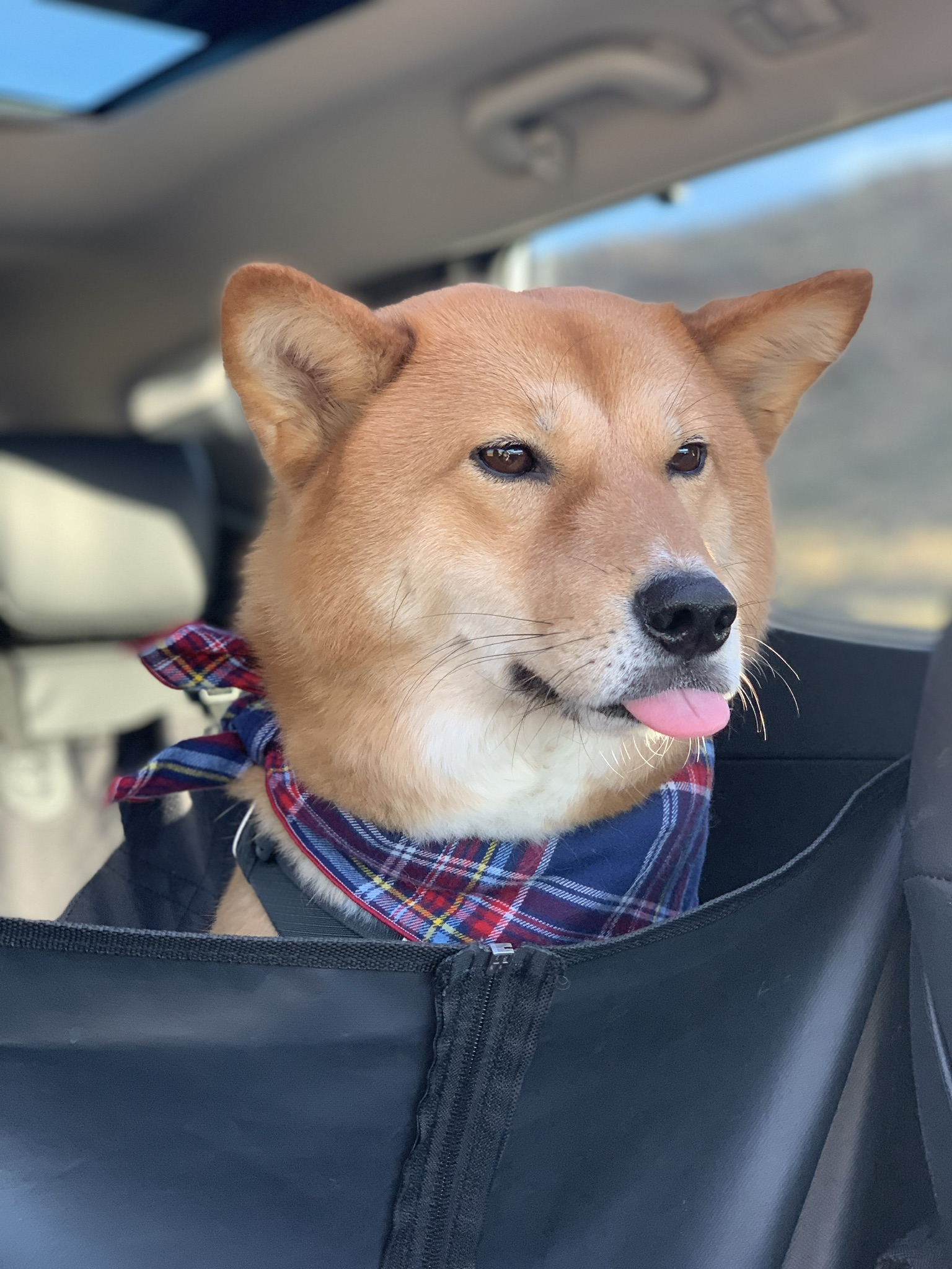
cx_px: 476
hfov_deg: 28.0
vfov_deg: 36.8
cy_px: 634
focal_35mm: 52
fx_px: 1907
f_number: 2.4
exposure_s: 1/122
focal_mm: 6
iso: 80
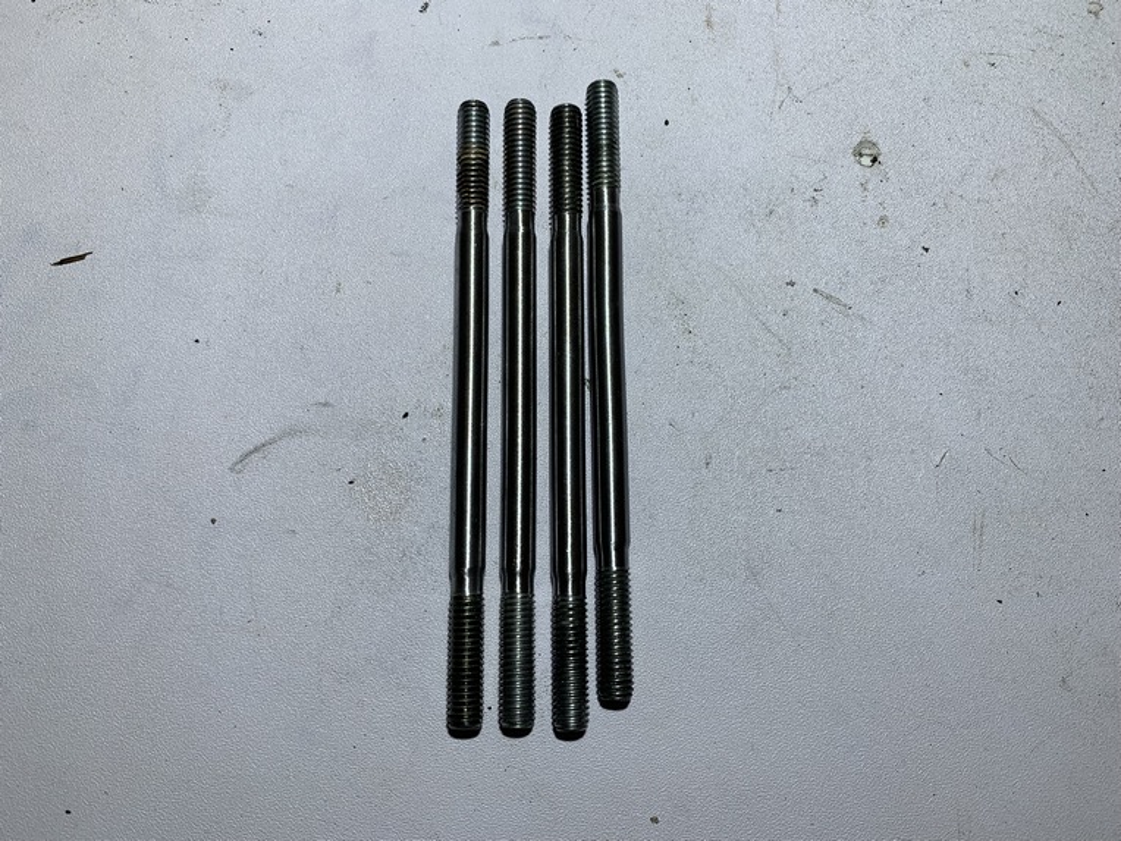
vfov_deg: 53.1
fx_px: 842
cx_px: 560
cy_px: 420
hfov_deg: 67.3
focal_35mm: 26
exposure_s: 1/226
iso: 25
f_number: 1.8
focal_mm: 4.25
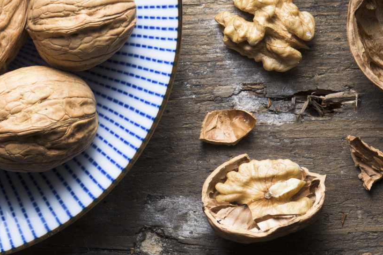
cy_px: 20
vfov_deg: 5.2
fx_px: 2797
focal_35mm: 263
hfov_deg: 7.8
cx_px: 80
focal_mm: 105
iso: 100
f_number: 11
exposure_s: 1/60
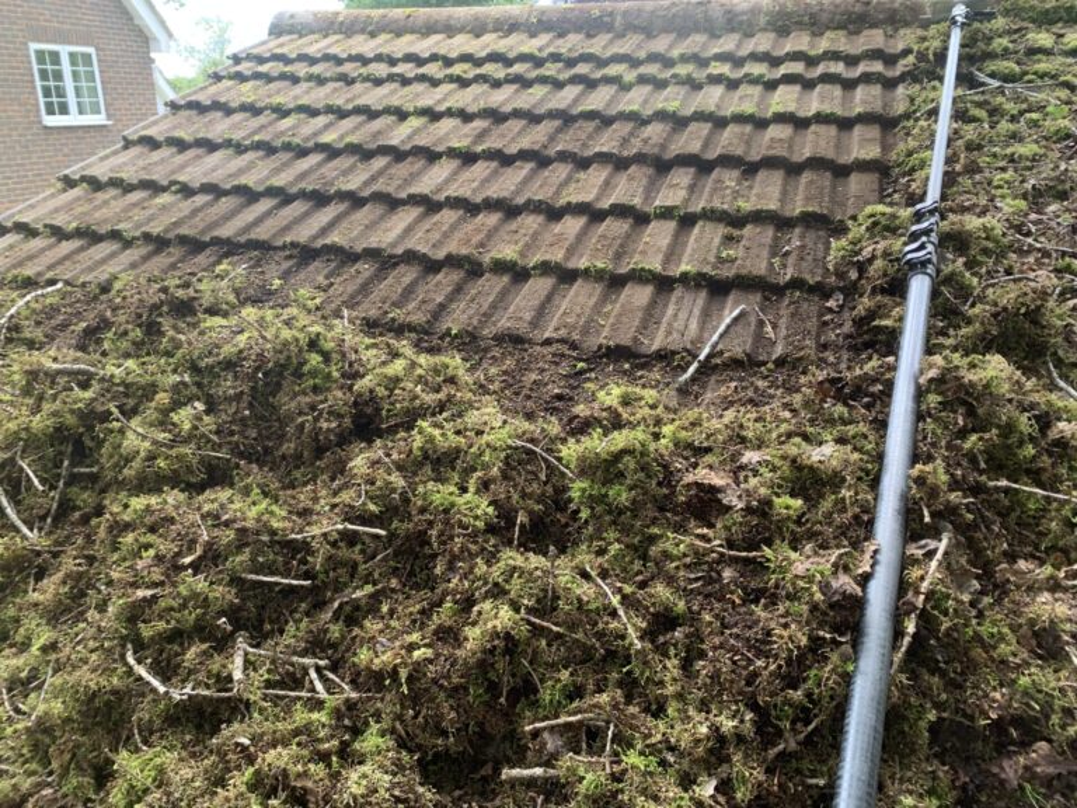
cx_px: 538
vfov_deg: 53.1
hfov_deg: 67.3
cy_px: 404
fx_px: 809
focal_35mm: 26
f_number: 1.8
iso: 25
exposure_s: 1/126
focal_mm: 4.25
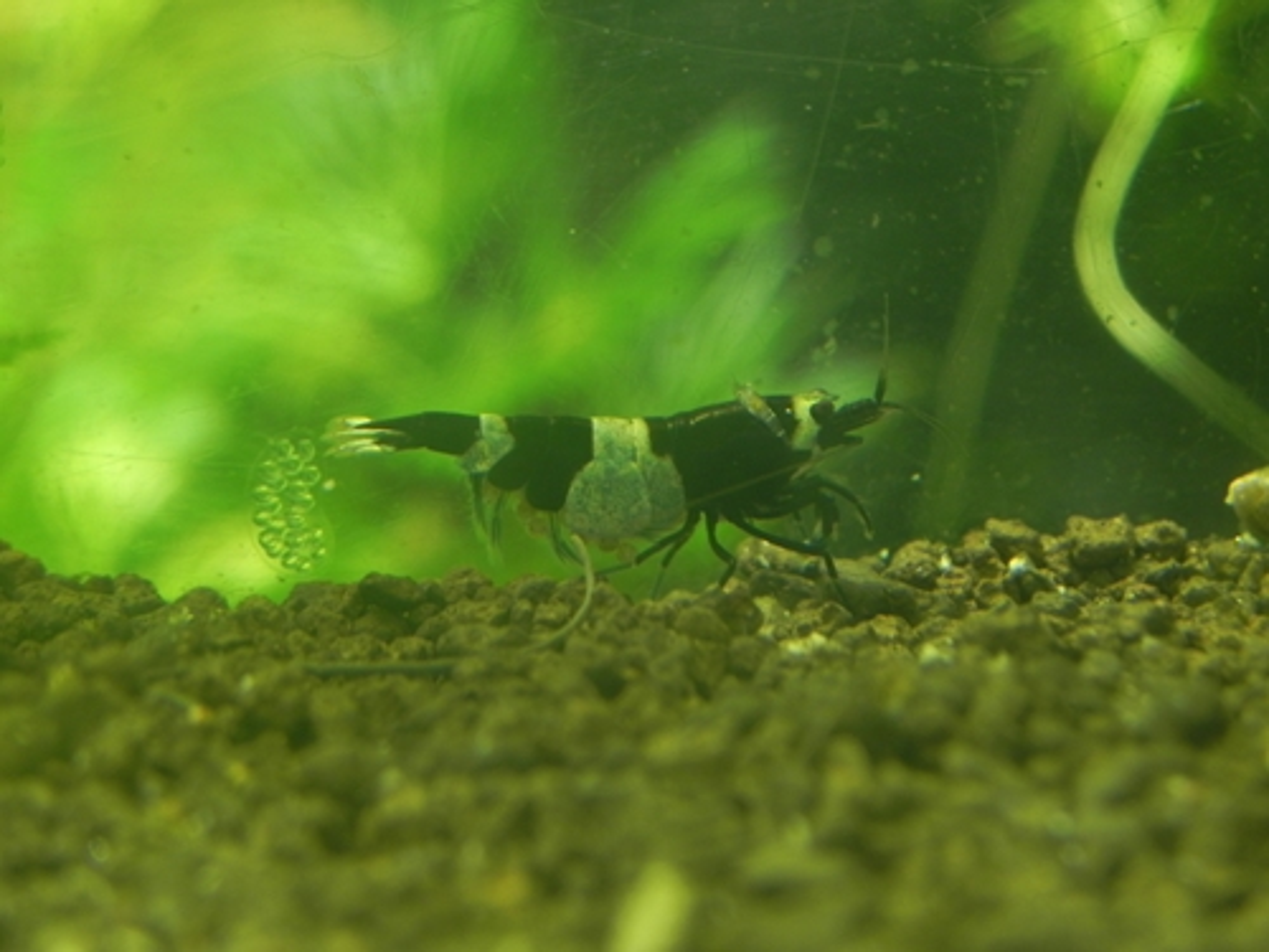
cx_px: 634
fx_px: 3849
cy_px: 476
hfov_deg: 18.7
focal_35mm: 105
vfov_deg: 14.1
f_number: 4
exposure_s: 1/10.1
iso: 200
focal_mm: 18.8
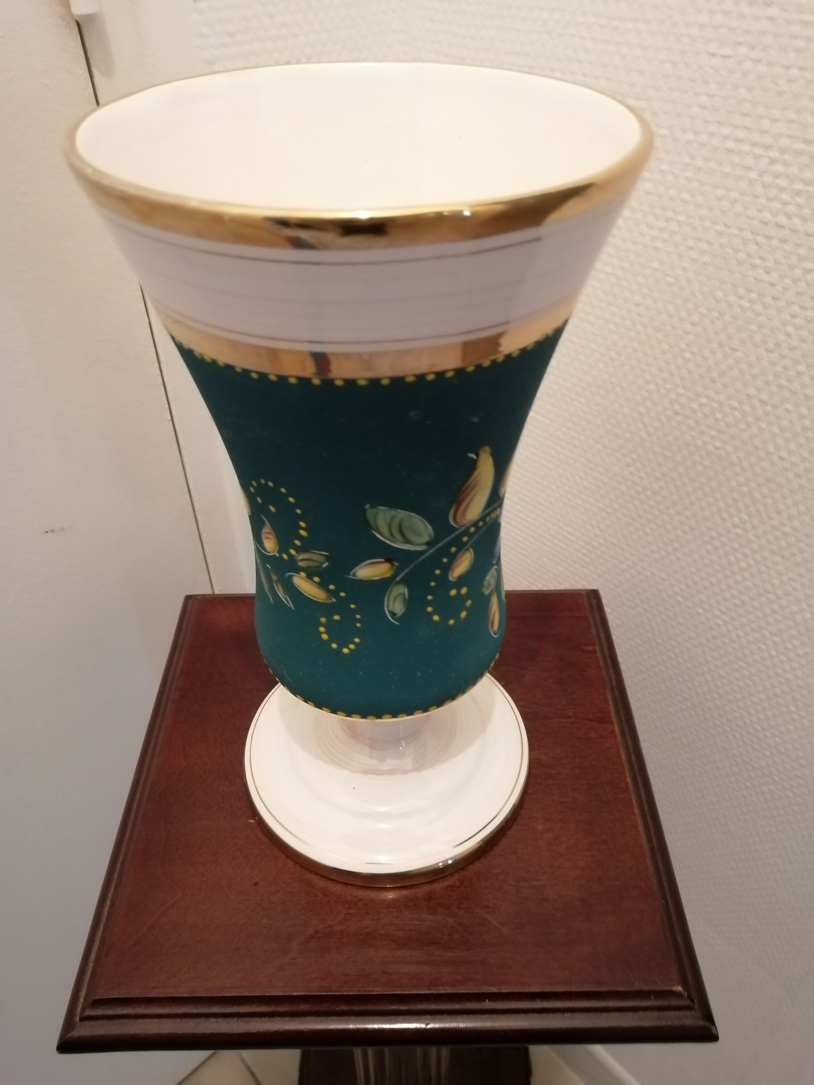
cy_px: 542
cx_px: 407
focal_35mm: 26
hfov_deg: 53.1
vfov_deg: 67.3
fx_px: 815
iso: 400
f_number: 1.8
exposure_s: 1/25
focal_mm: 3.96
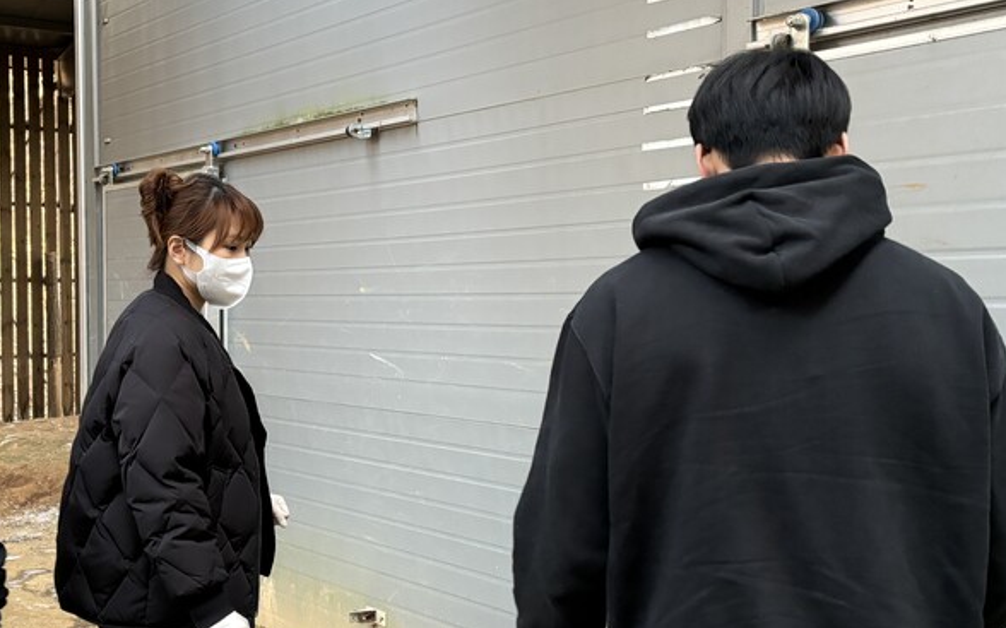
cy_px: 334
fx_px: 1233
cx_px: 382
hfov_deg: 44.0
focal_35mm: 45
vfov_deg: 28.6
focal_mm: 5.96
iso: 500
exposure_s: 1/60
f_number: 1.6
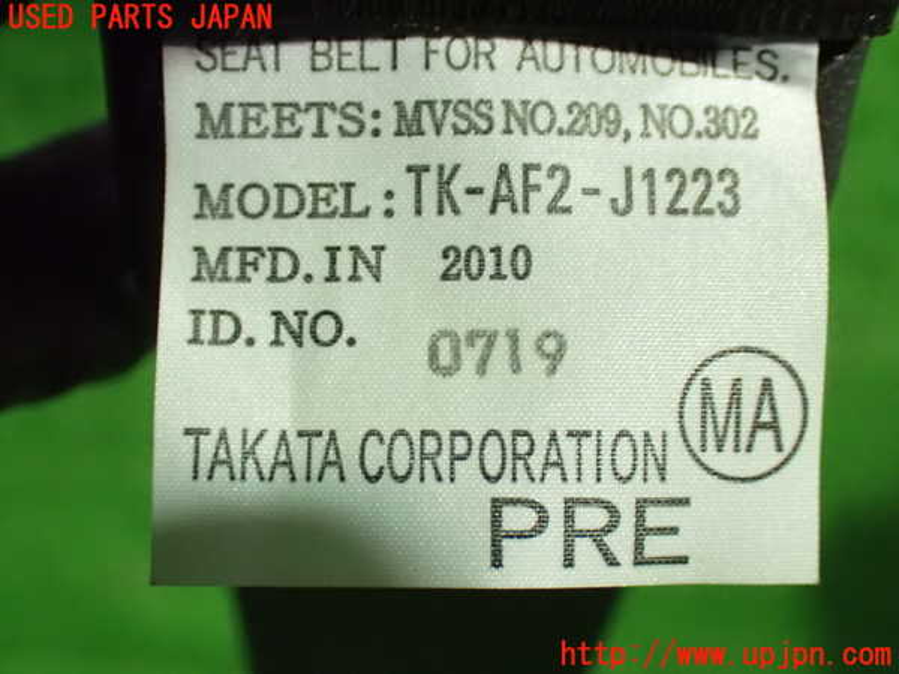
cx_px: 450
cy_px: 337
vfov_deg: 29.1
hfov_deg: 38.2
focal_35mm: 50
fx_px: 1299
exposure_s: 1/40
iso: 1600
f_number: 3.2
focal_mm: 9.01
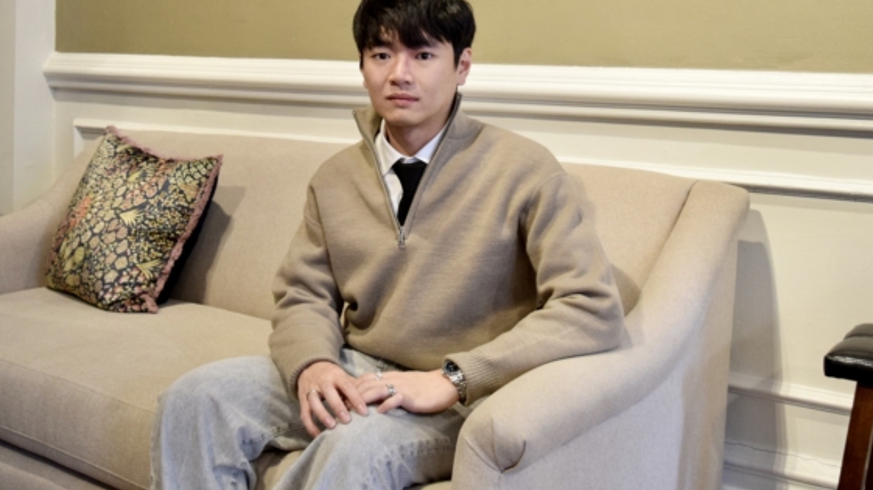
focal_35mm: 37
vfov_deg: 31.9
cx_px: 422
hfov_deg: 54.0
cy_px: 199
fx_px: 856
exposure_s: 1/80
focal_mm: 22
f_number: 3.8
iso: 1600
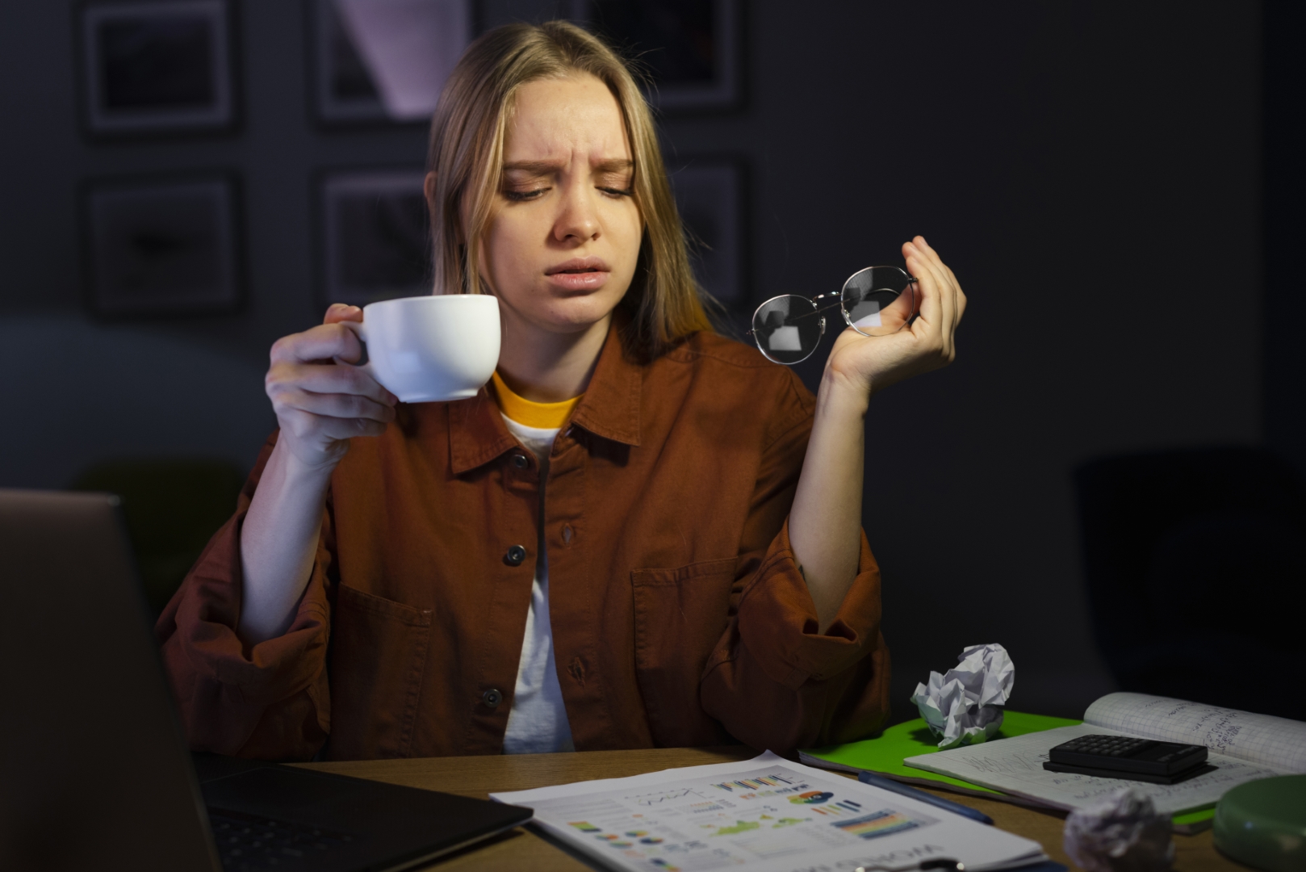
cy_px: 436
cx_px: 653
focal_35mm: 50
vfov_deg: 27.0
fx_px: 1814
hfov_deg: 39.6
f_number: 2.8
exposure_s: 1/125
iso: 400
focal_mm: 50
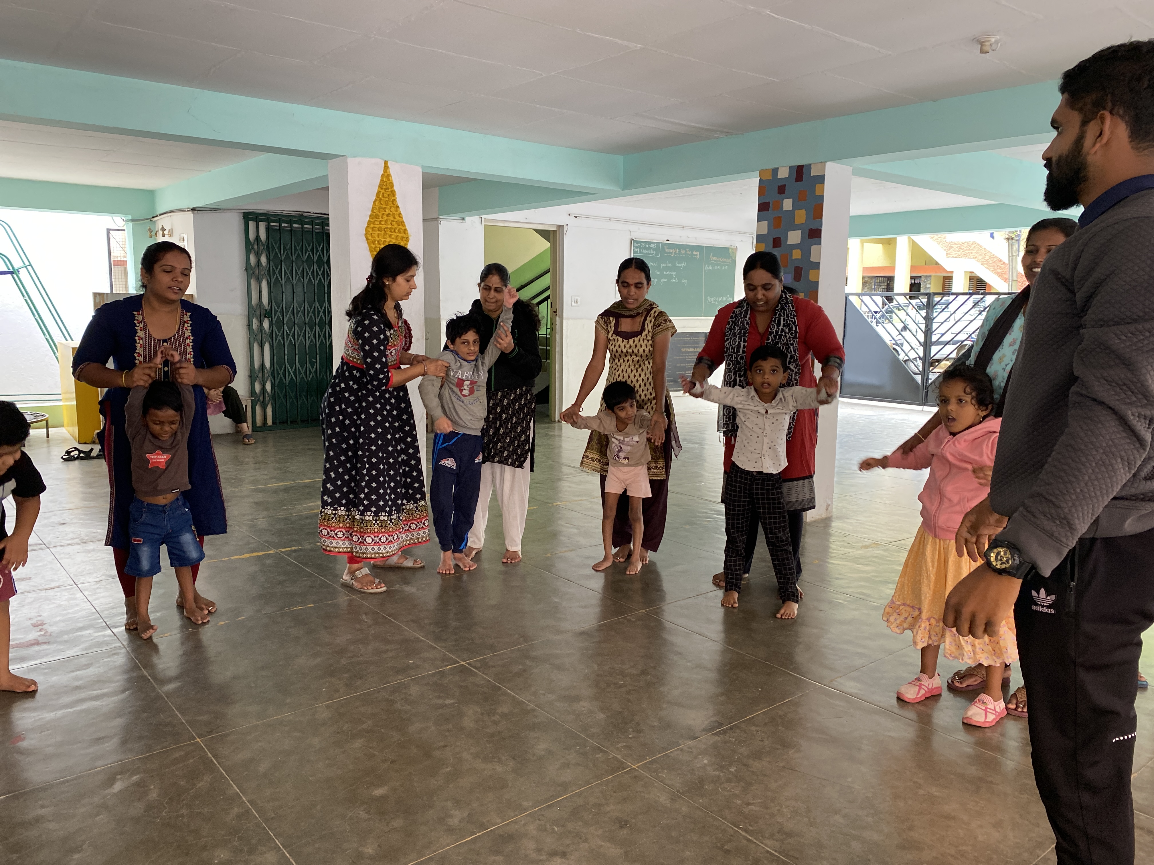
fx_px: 867
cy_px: 432
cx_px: 577
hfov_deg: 67.3
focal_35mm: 26
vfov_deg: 53.1
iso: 160
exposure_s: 1/60
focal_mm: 4.25
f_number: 1.8
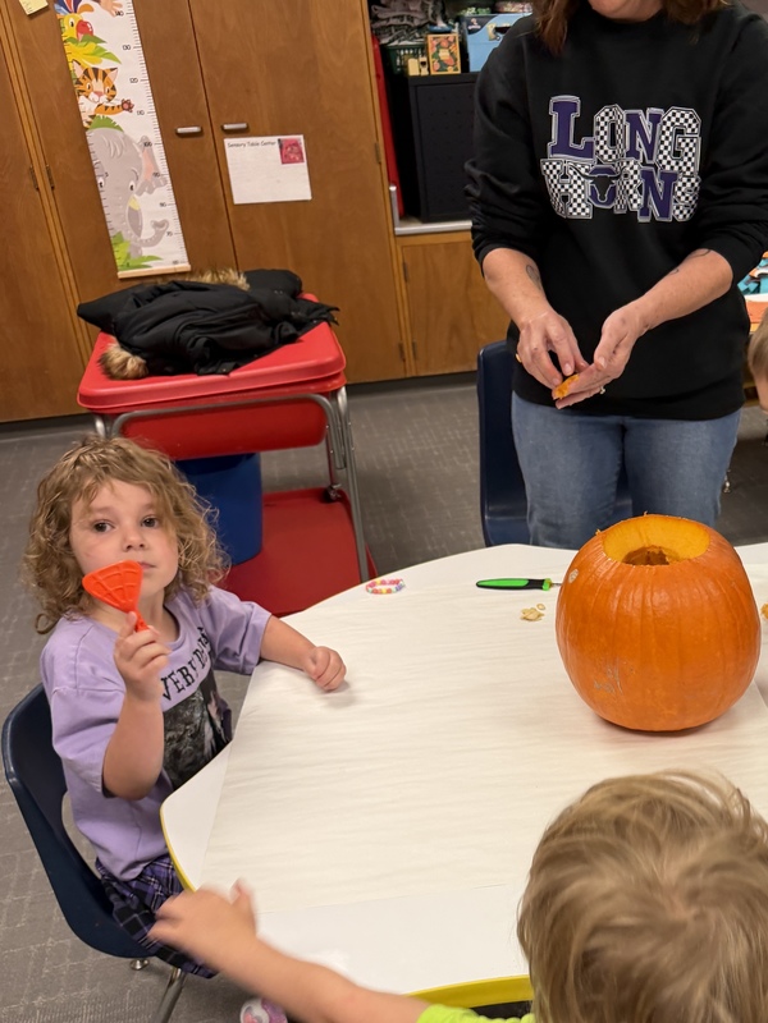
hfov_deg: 56.8
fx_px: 710
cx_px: 384
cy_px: 512
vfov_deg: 71.6
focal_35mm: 24
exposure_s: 1/120
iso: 200
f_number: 1.78
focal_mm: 6.76
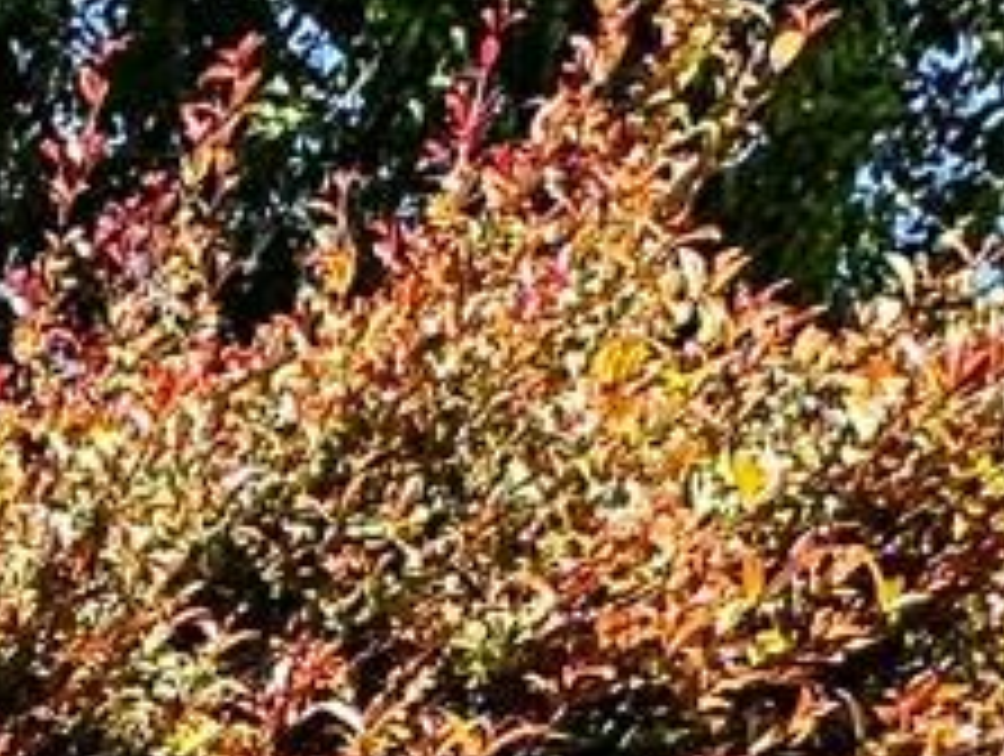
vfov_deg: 10.5
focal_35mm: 94
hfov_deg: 14.7
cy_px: 2333
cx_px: -1301
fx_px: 2731
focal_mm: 2.22
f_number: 2.2
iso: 50
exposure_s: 1/1024
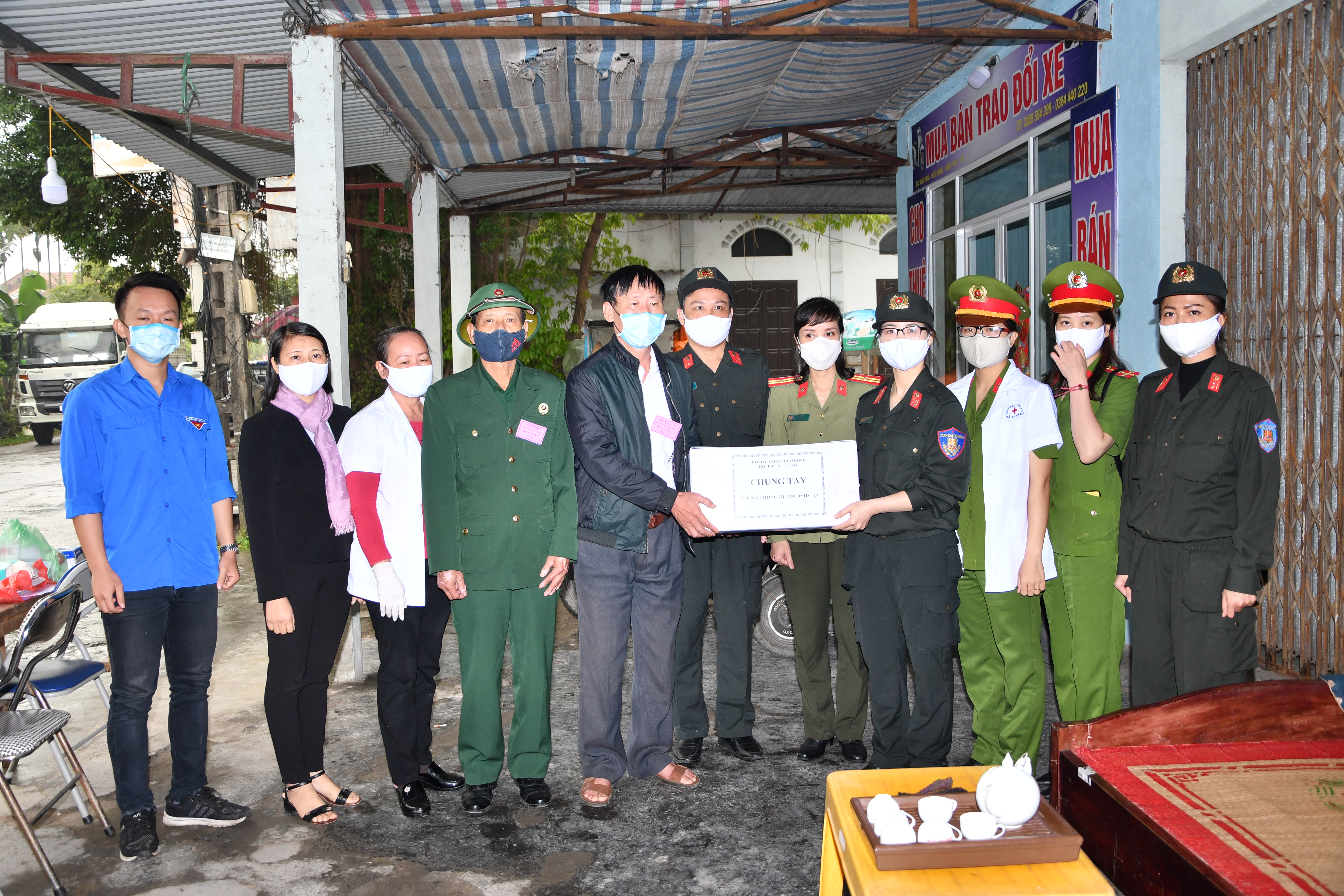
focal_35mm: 32
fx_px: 1176
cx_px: 672
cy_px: 448
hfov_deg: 59.5
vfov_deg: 41.7
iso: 400
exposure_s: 1/200
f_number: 4
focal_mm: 21
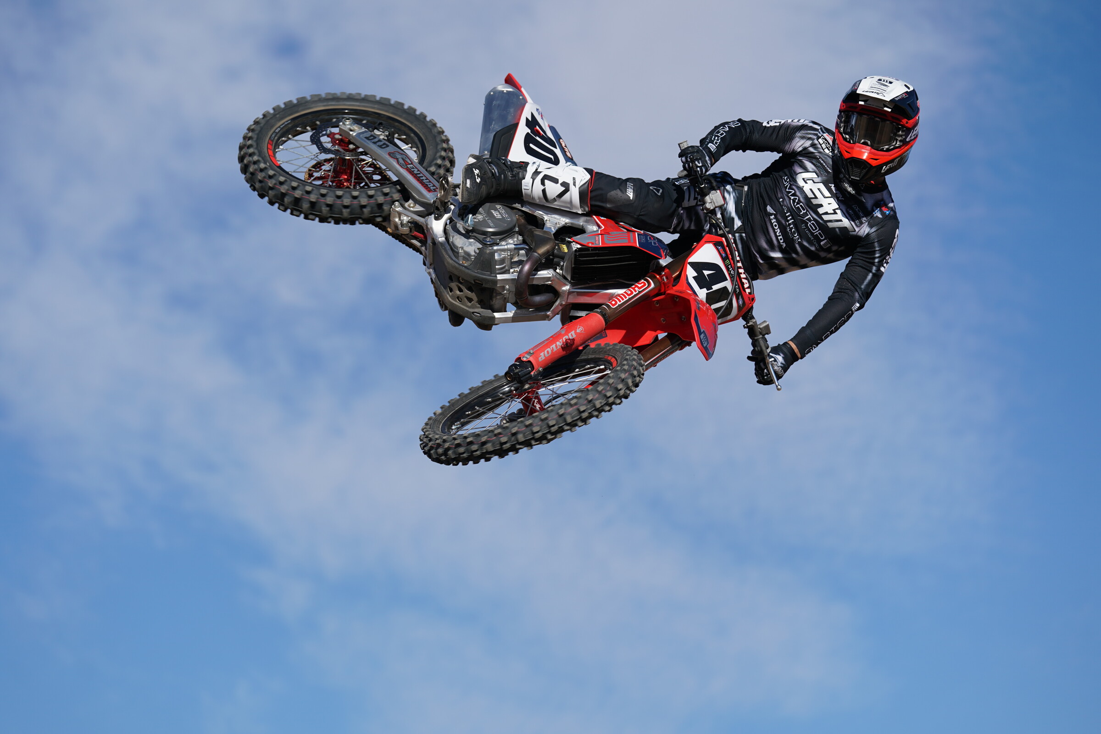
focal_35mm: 132
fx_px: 4037
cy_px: 367
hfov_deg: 15.5
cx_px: 550
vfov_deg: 10.4
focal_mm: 132
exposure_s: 1/2000
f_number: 4
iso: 100
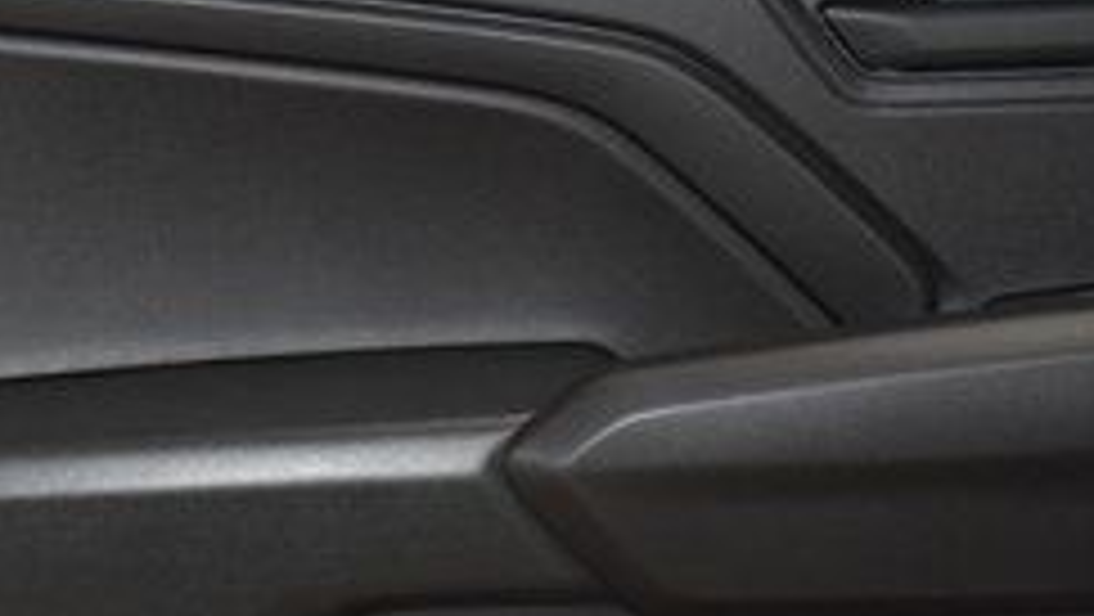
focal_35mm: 103
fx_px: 3001
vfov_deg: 11.6
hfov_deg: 20.6
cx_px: 716
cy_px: 609
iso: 2500
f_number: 3.8
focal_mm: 25
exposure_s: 1/125
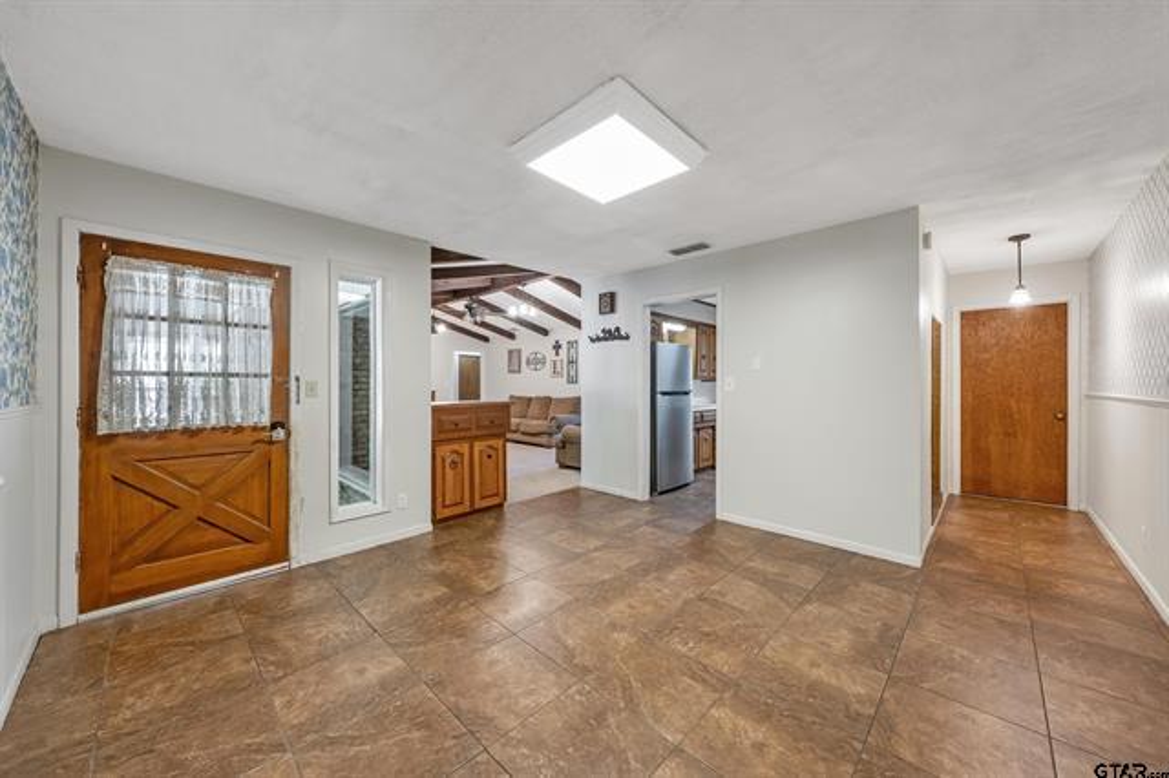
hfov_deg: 108.4
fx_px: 422
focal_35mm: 13
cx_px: 584
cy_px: 389
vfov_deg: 85.4
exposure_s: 1/3
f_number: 8
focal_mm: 13
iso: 800
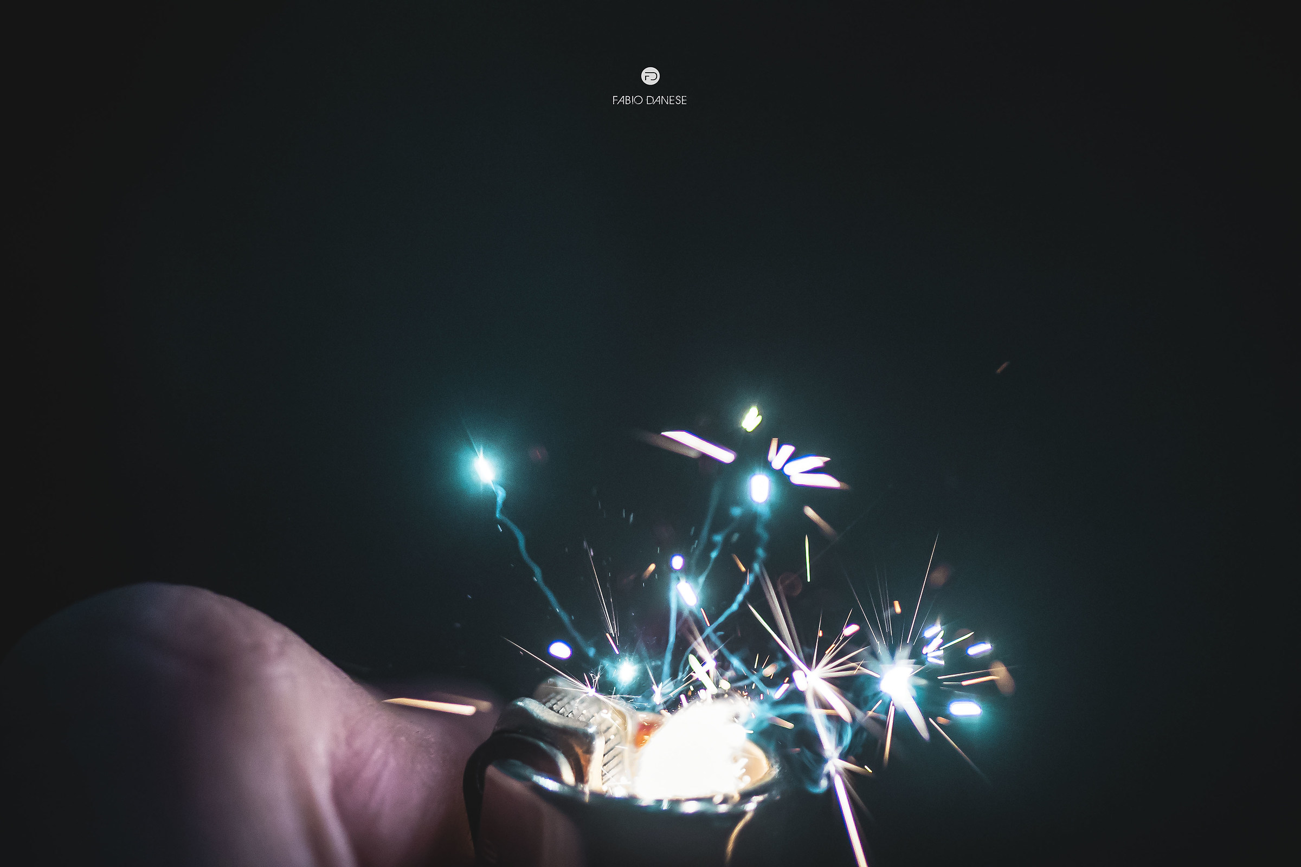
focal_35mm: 150
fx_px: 5420
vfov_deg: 9.1
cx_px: 650
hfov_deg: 13.7
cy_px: 434
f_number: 4
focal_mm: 100
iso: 1600
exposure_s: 1/1600
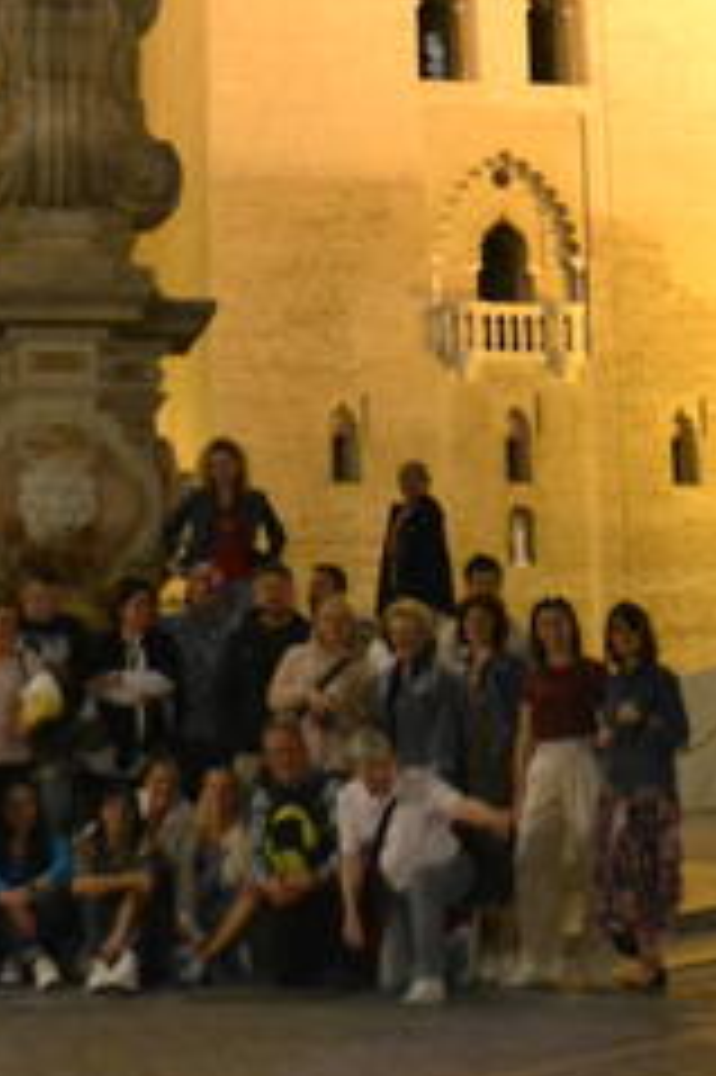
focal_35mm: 72
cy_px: 180
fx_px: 2159
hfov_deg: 18.8
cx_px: 248
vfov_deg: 27.3
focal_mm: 19
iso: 3200
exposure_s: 1/80
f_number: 2.8
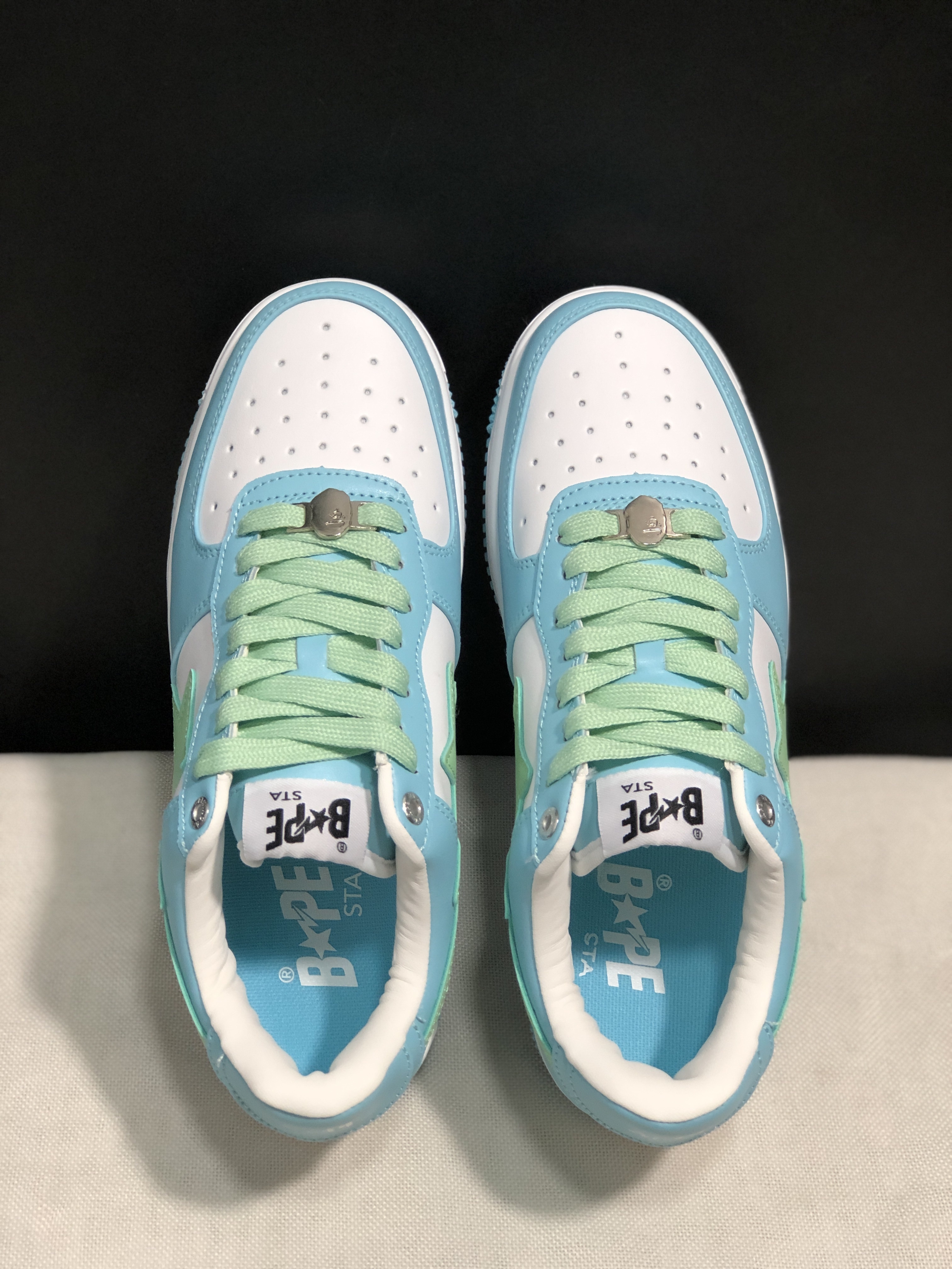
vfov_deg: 33.8
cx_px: 476
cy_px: 634
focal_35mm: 57
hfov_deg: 25.7
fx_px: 2090
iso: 100
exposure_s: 1/30
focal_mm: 6.6
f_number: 2.8
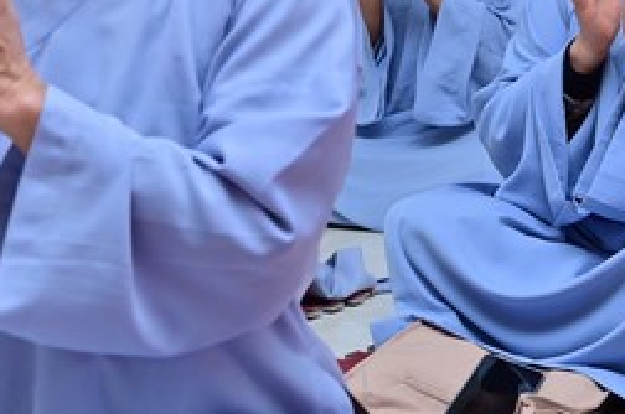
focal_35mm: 129
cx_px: 667
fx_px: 2235
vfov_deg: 10.5
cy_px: 12
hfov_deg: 15.5
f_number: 6.3
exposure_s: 1/200
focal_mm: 50
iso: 1250
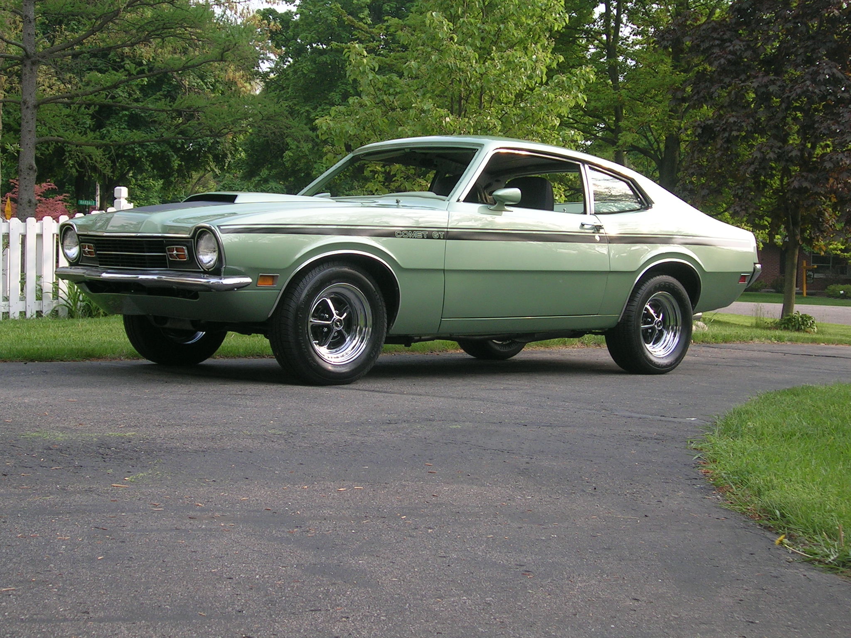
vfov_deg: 25.7
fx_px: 1401
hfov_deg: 33.8
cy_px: 319
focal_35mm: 57
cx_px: 426
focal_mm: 8.6
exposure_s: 1/191
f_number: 3.4
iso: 50
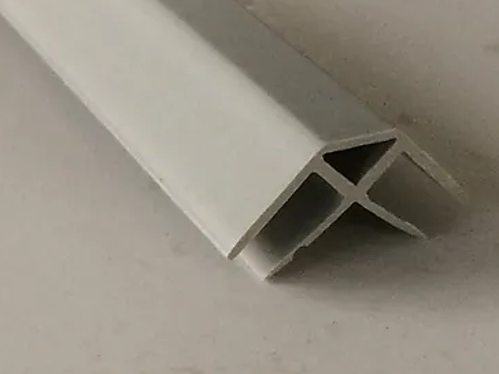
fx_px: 1470
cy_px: 222
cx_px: 145
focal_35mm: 102
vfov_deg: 14.5
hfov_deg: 19.2
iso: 64
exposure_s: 1/30
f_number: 2.2
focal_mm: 4.15
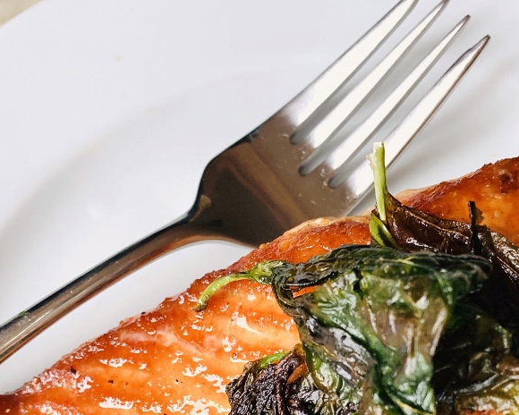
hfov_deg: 33.5
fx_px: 860
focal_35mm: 56
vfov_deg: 26.1
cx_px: 311
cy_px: 387
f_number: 1.8
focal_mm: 4.25
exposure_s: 1/40
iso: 400
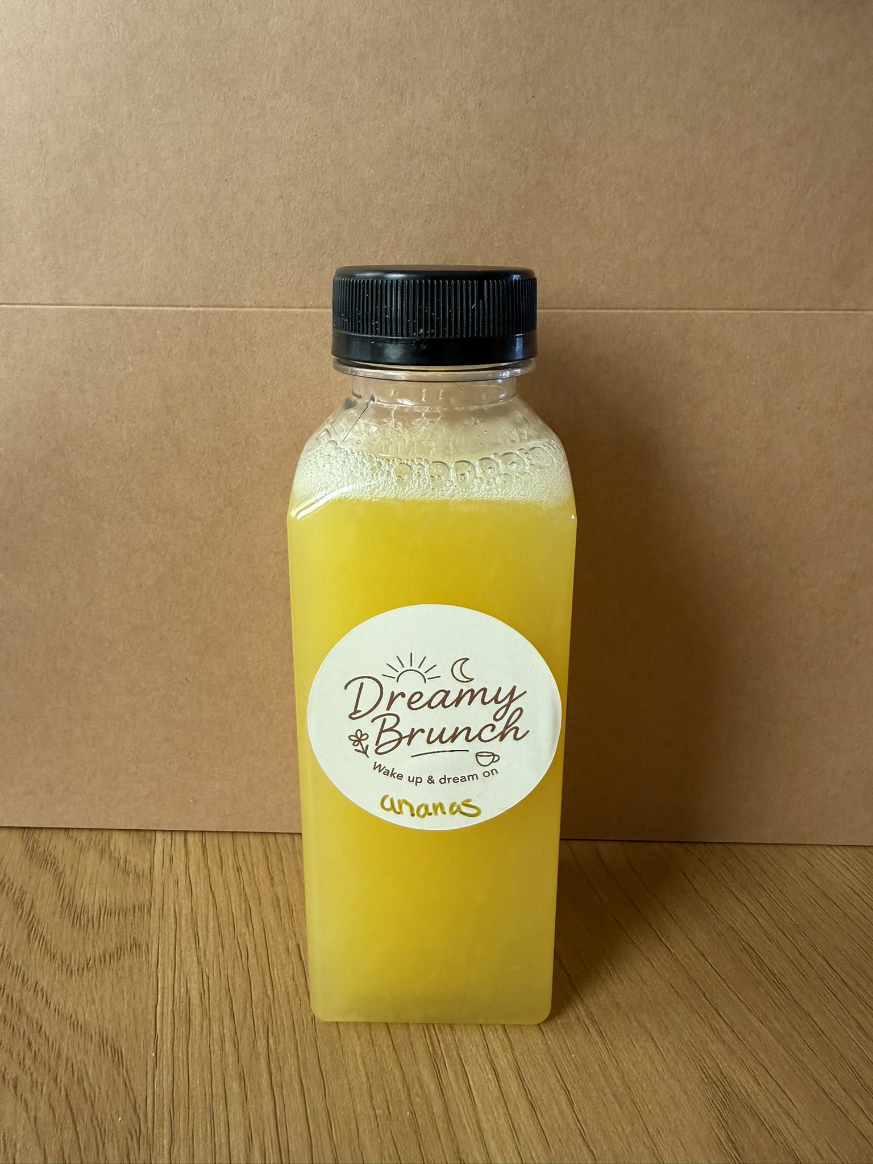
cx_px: 436
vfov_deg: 71.6
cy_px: 582
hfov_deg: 56.8
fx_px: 807
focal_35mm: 24
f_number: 2.2
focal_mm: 2.22
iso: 200
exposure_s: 1/121
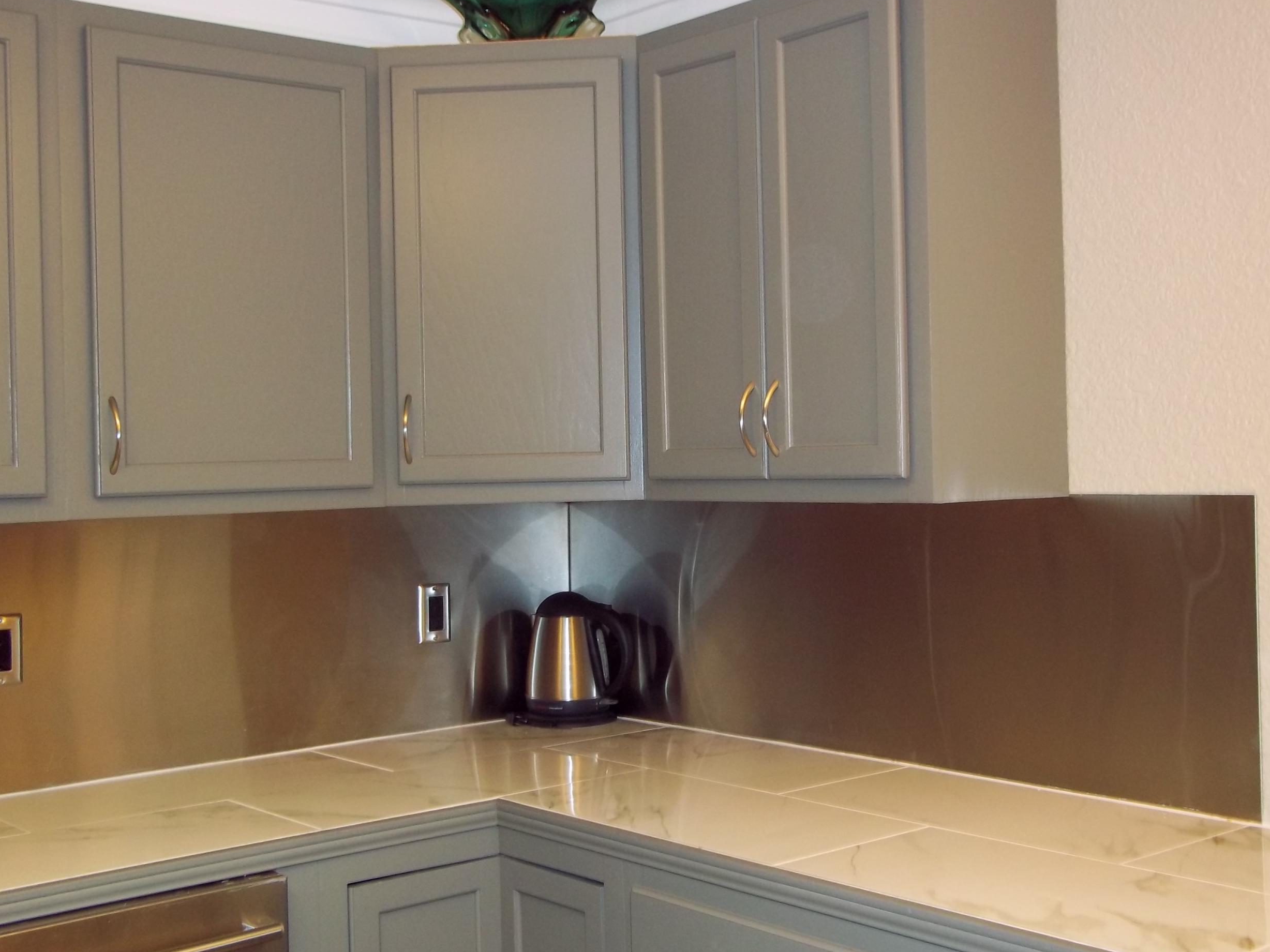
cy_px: 450
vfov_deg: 32.9
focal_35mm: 44
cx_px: 634
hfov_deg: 42.9
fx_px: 1614
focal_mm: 6.5
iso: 160
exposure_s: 1/30
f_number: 3.1
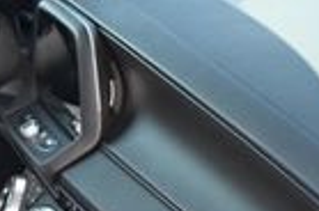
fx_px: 1195
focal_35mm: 135
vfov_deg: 9.9
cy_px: 266
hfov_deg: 12.9
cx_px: -356
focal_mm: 19.5
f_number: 3.8
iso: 640
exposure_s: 1/125
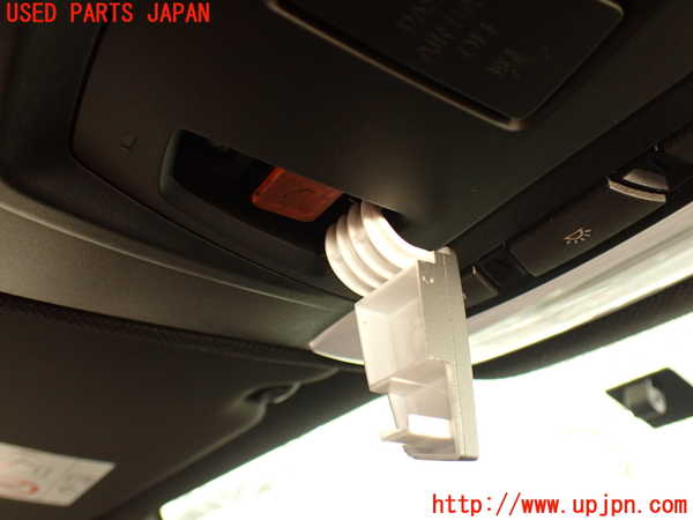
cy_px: 260
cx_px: 346
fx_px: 641
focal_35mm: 32
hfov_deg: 56.8
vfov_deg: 44.2
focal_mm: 5.79
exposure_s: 1/30
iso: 320
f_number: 2.4
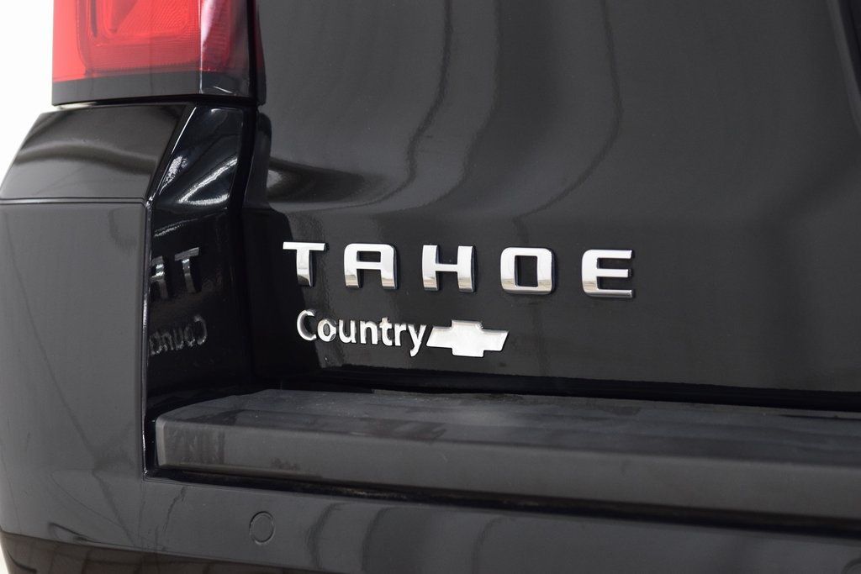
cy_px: 287
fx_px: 2511
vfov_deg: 13.0
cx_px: 430
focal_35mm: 105
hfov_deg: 19.5
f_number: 4.5
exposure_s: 1/30
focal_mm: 70
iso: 1600
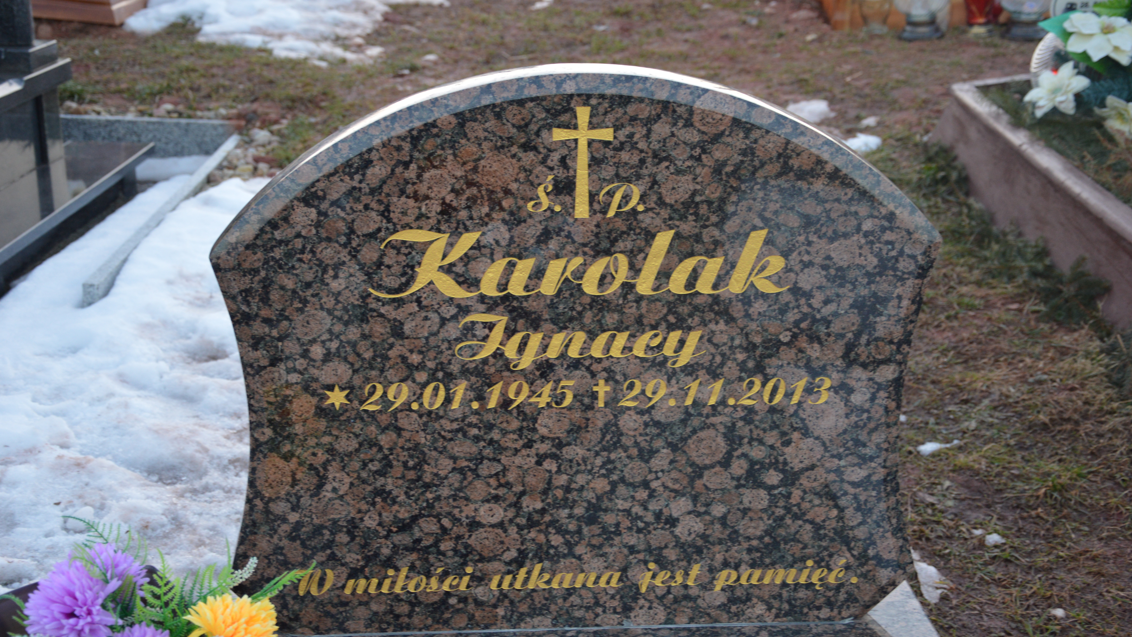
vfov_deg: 21.6
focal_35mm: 56
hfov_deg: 37.5
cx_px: 568
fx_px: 1667
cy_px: 346
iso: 400
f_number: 4.5
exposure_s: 1/100
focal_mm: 35
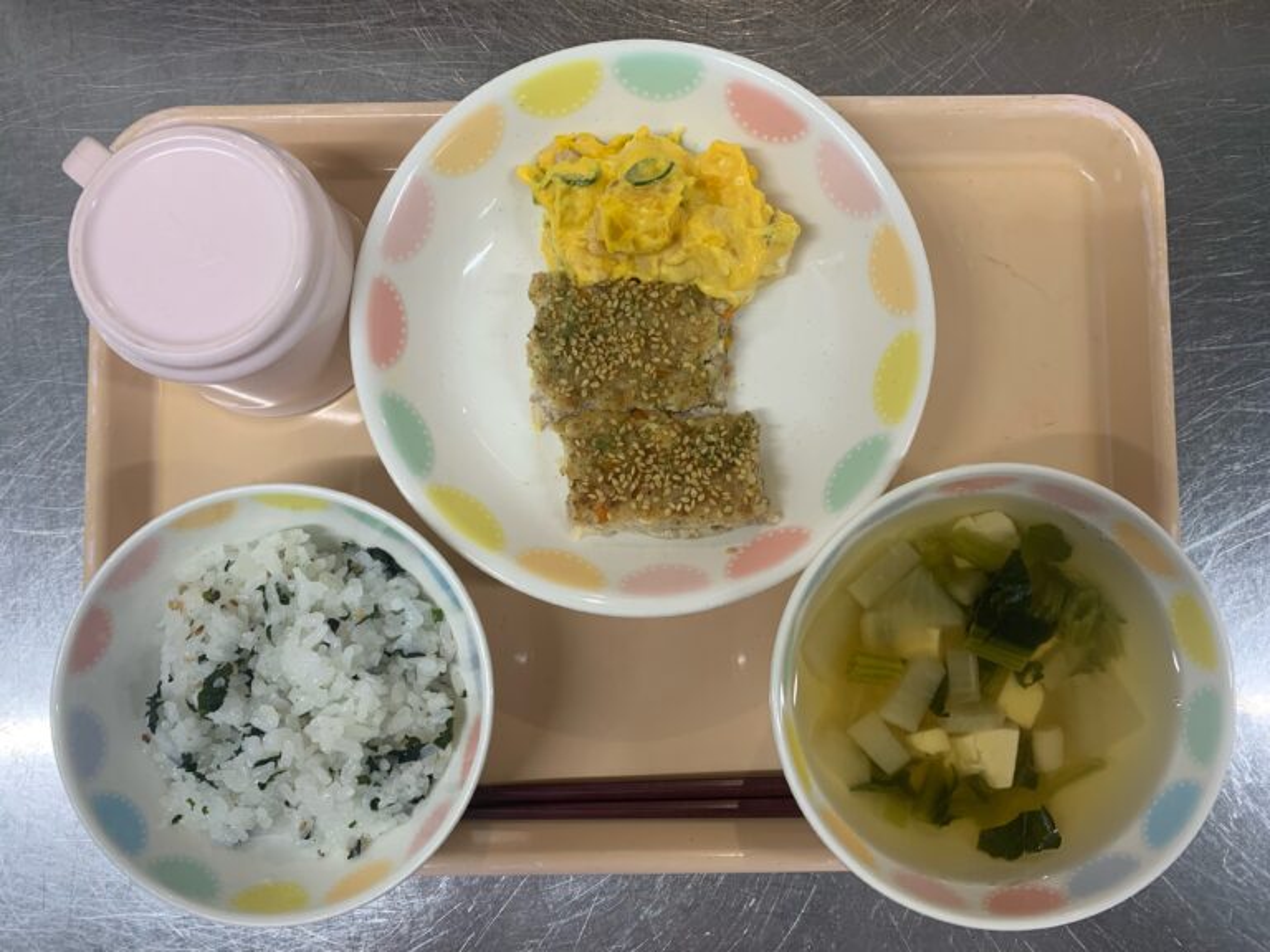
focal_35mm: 26
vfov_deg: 53.1
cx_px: 635
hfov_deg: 67.3
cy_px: 476
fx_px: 954
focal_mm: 4.25
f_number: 1.8
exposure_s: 1/60
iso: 64
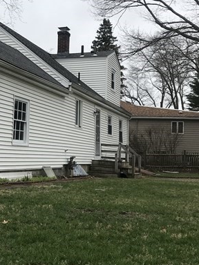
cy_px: 124
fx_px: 429
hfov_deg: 25.8
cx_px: 49
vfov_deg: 34.3
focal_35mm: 56
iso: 20
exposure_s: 1/1916
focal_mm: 3.99
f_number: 1.8
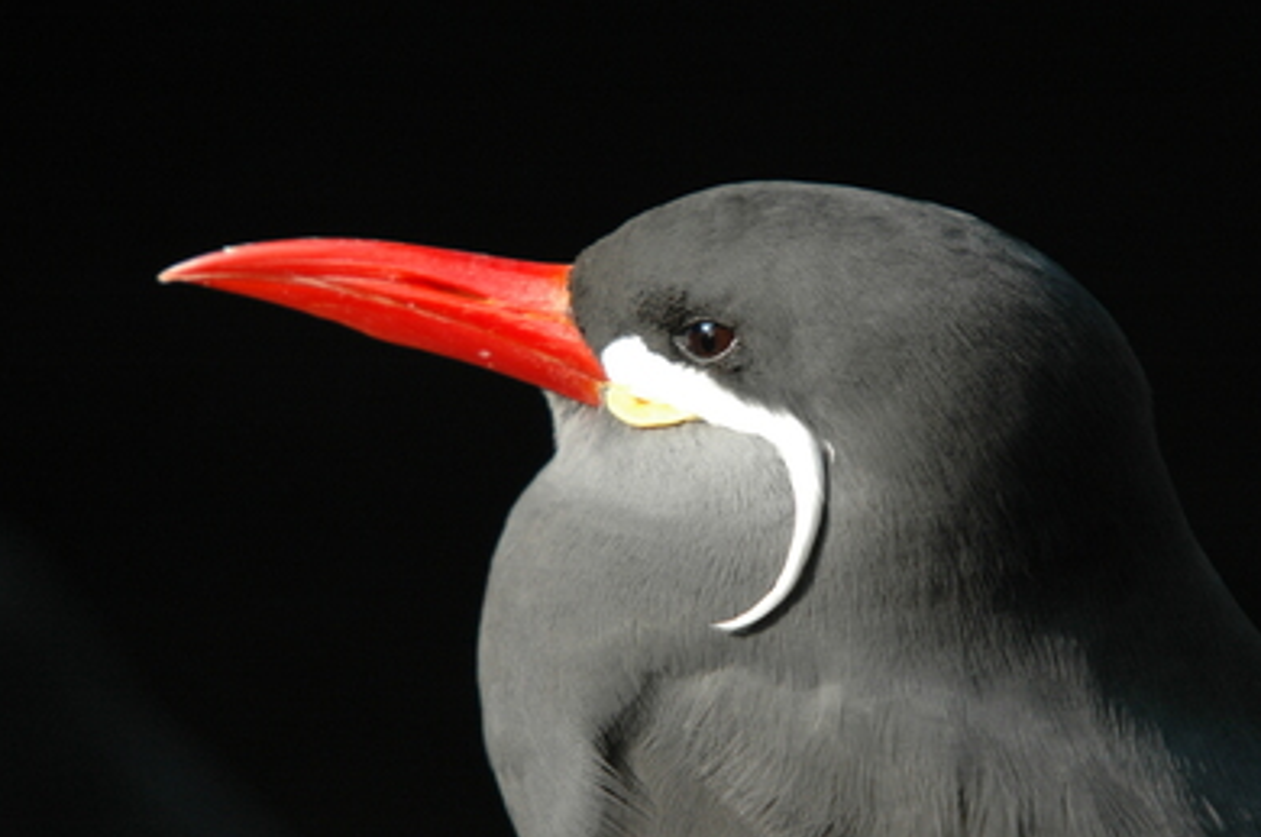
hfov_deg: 2.8
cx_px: 728
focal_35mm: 743
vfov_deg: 1.8
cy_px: 433
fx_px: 25993
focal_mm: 420
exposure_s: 1/250
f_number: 6.3
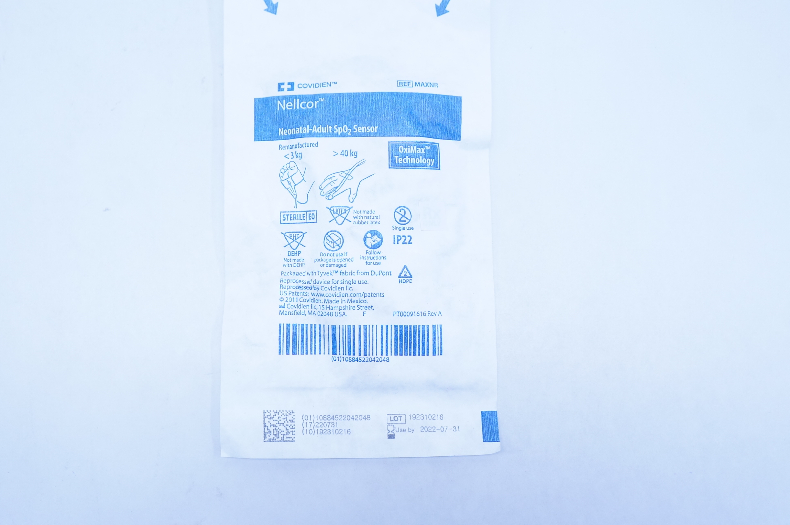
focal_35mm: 38
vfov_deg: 34.9
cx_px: 358
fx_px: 833
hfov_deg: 50.7
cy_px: 226
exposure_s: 1/160
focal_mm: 20
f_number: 5.6
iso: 800
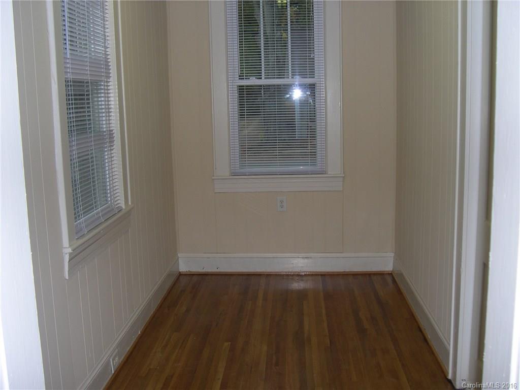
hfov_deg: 49.0
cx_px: 260
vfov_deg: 37.7
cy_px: 195
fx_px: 571
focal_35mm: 38
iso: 100
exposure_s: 1/60
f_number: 2.8
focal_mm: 8
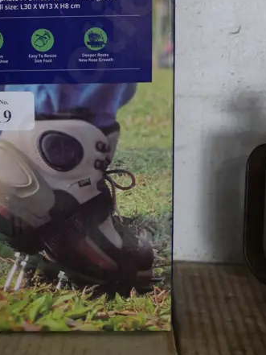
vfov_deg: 29.4
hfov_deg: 22.4
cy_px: 93
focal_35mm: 65
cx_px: 65
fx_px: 666
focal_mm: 14
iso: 400
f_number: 3.5
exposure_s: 1/60
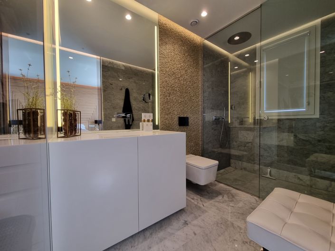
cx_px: 168
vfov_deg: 89.9
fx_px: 126
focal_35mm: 13
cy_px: 126
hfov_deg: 106.2
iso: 64
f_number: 2.2
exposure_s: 1/50
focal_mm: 2.2
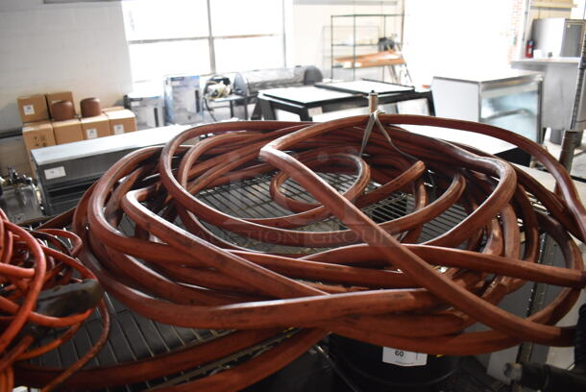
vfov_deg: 48.0
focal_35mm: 27
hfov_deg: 67.3
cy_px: 196
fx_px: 440
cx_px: 293
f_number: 3.5
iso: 3200
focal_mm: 18
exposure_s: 1/125
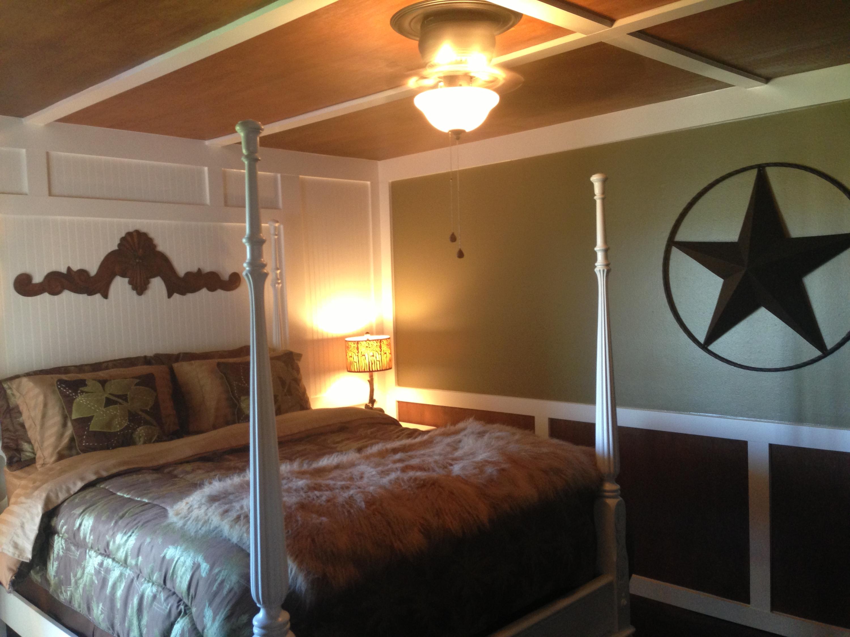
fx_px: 810
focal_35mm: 33
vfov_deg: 42.9
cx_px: 425
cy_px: 318
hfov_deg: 55.4
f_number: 2.4
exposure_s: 1/20
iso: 160
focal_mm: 4.13
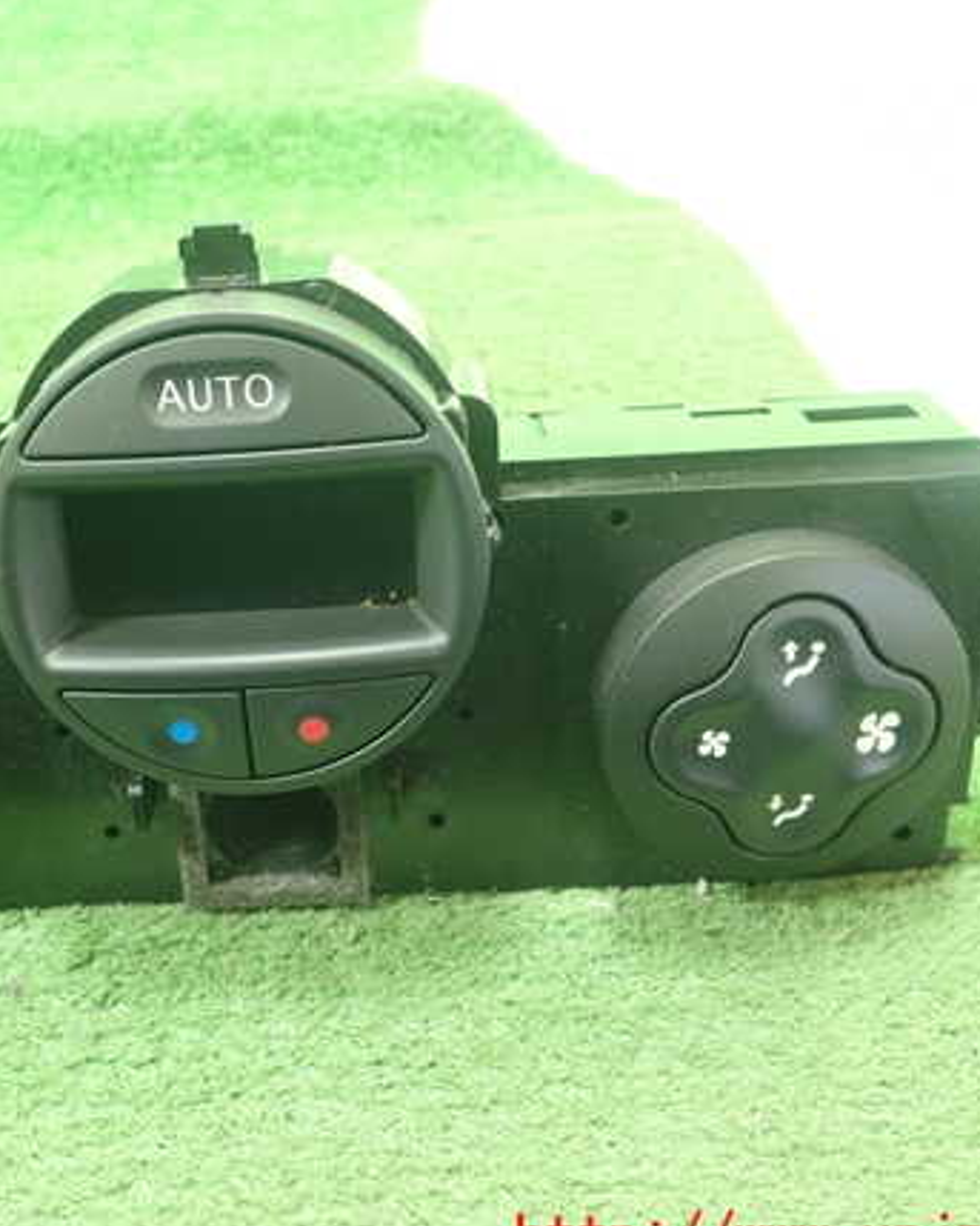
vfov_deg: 44.8
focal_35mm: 41
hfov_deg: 36.0
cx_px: 303
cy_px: 634
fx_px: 1487
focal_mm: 5.5
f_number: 2.3
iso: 800
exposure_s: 1/125
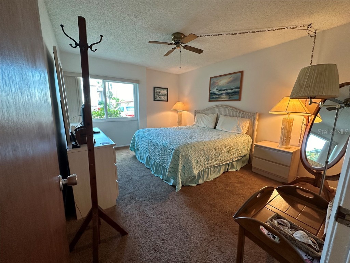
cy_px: 132
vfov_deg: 85.7
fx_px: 142
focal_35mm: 14
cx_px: 175
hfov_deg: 102.1
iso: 250
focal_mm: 2.22
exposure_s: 1/120
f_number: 2.2
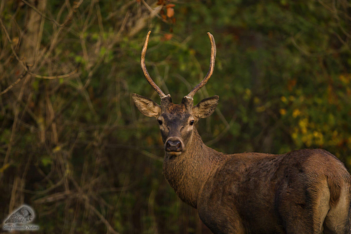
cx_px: 176
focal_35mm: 900
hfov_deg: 2.3
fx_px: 8774
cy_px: 117
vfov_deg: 1.5
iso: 500
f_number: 6.3
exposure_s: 1/200
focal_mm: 600
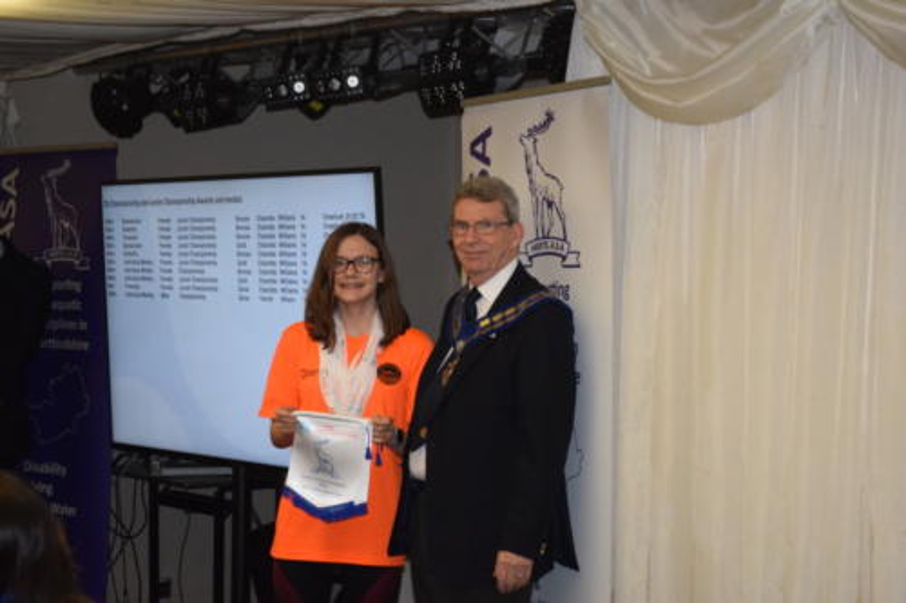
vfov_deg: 16.5
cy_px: 302
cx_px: 453
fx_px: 2075
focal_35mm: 82
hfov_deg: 24.6
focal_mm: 55
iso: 2800
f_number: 5.6
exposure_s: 1/60
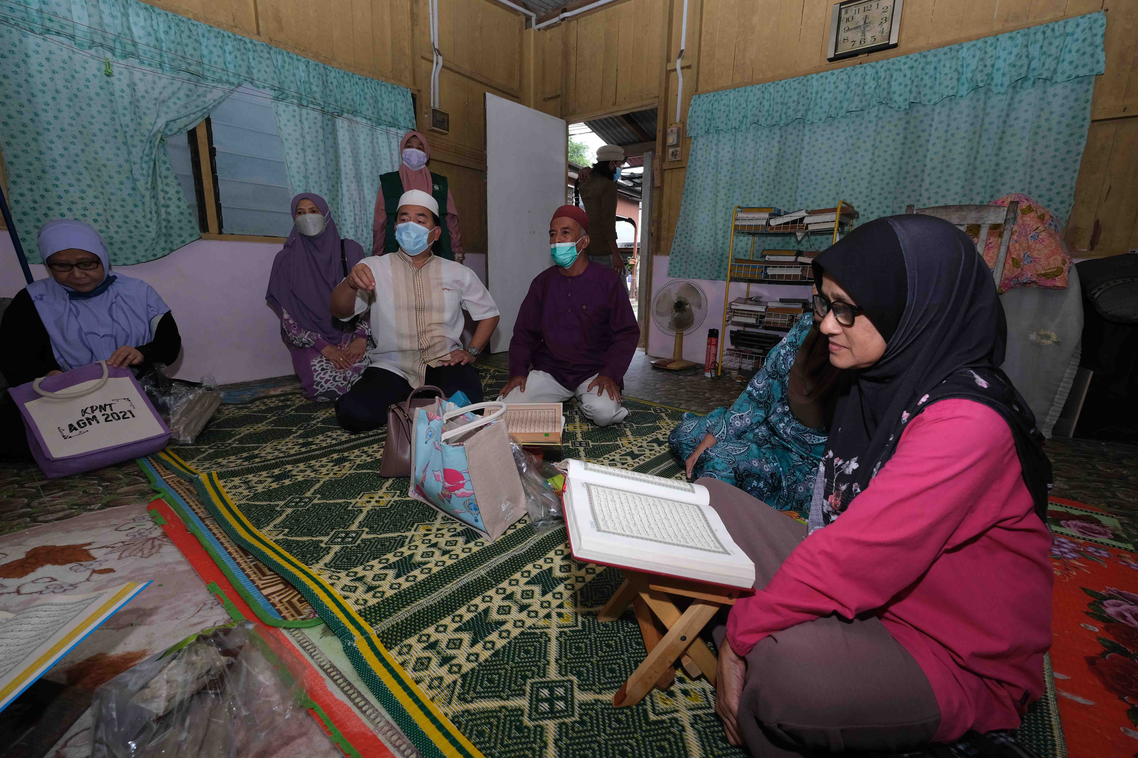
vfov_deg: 77.3
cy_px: 379
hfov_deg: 100.4
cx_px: 569
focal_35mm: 15
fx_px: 474
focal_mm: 10
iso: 1000
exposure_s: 1/250
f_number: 4.5
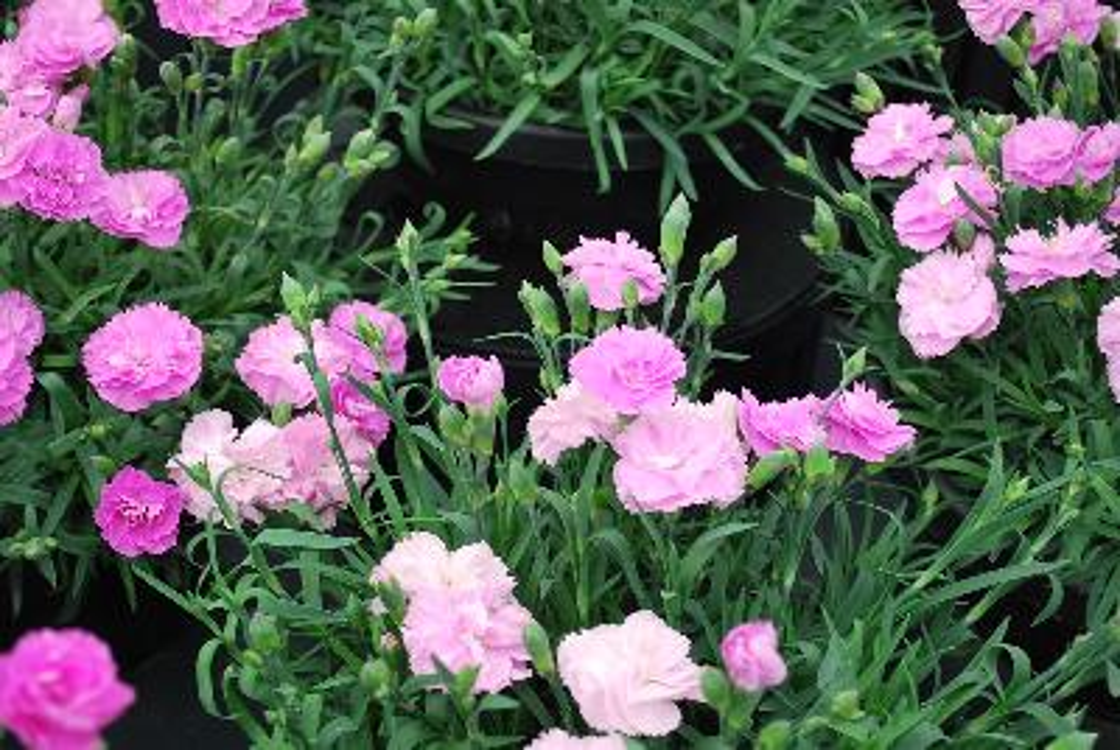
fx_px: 1589
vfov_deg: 26.6
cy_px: 375
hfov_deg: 38.8
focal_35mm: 51
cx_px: 560
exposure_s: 1/60
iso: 200
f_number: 5
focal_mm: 34
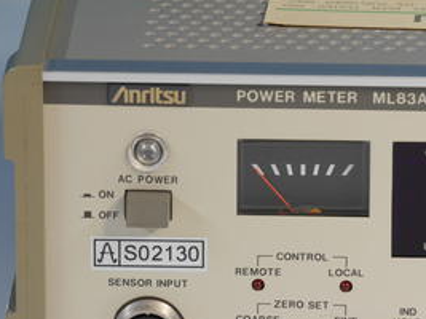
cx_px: 222
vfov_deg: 3.5
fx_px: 5166
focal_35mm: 420
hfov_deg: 4.7
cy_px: 238
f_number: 8
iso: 200
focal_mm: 140
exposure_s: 1/4
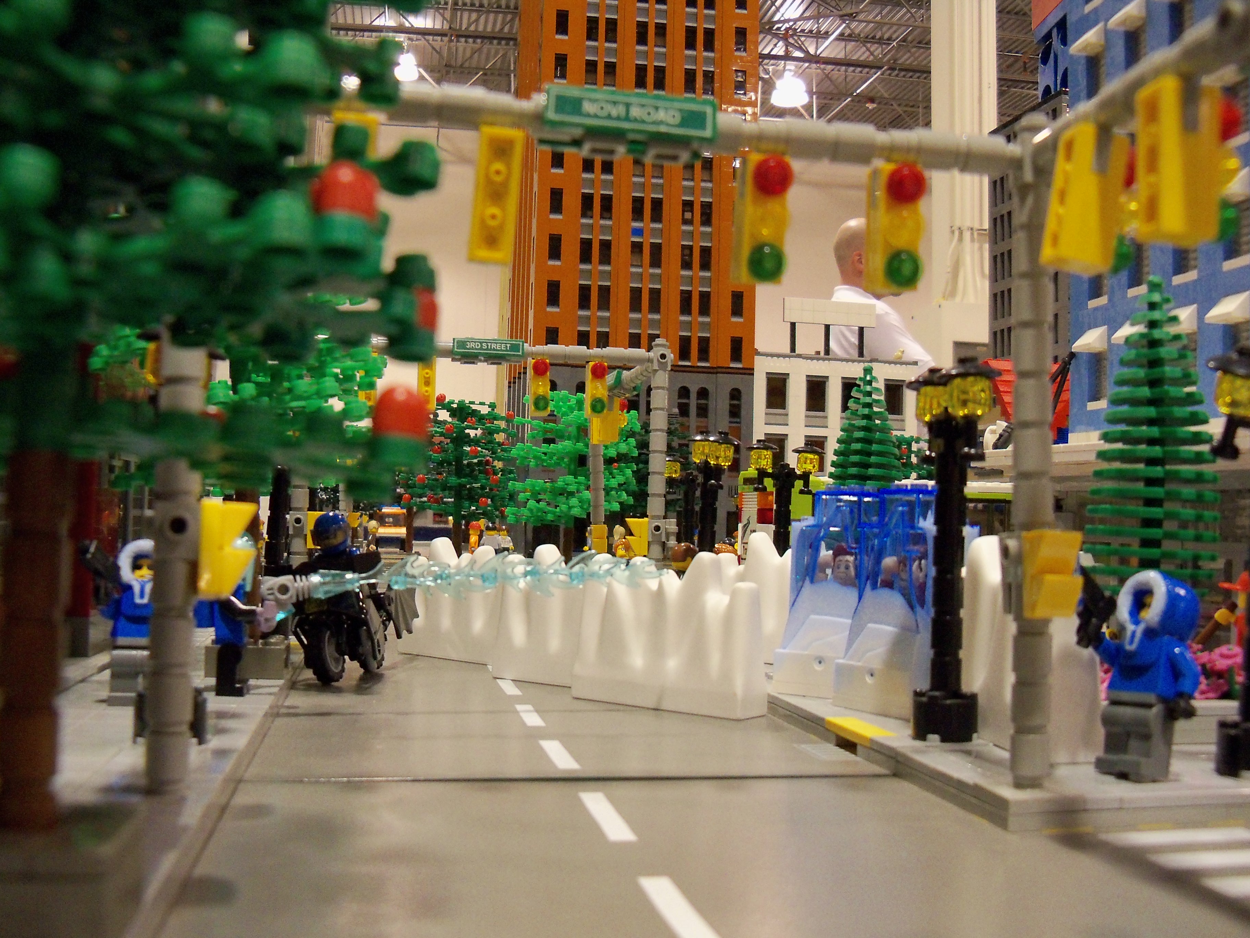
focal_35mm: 35
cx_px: 625
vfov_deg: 40.7
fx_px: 1264
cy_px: 469
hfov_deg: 52.6
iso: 400
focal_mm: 6.2
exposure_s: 1/40
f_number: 3.5
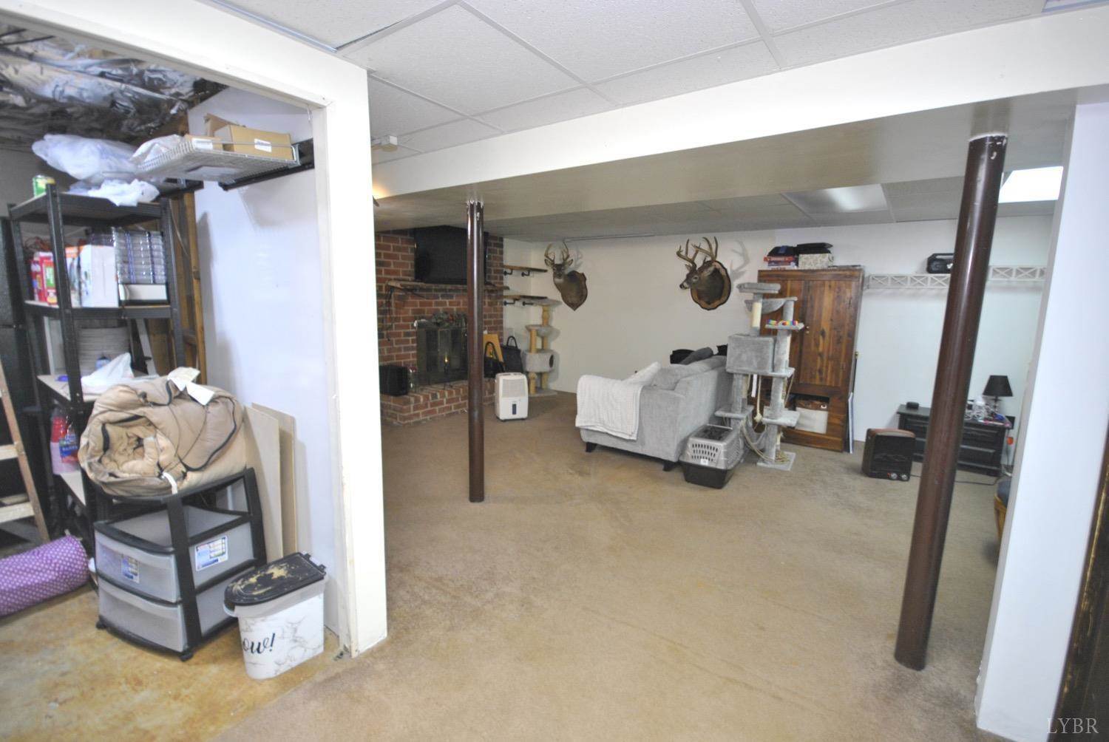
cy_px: 371
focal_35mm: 15
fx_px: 463
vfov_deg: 77.5
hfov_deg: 100.3
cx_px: 554
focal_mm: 10
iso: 400
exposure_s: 1/25
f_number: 4
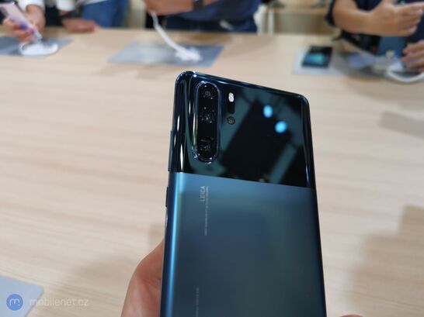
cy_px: 158
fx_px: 331
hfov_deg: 65.3
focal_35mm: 27
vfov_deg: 51.3
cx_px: 212
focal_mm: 5.58
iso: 64
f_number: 1.8
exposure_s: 1/100
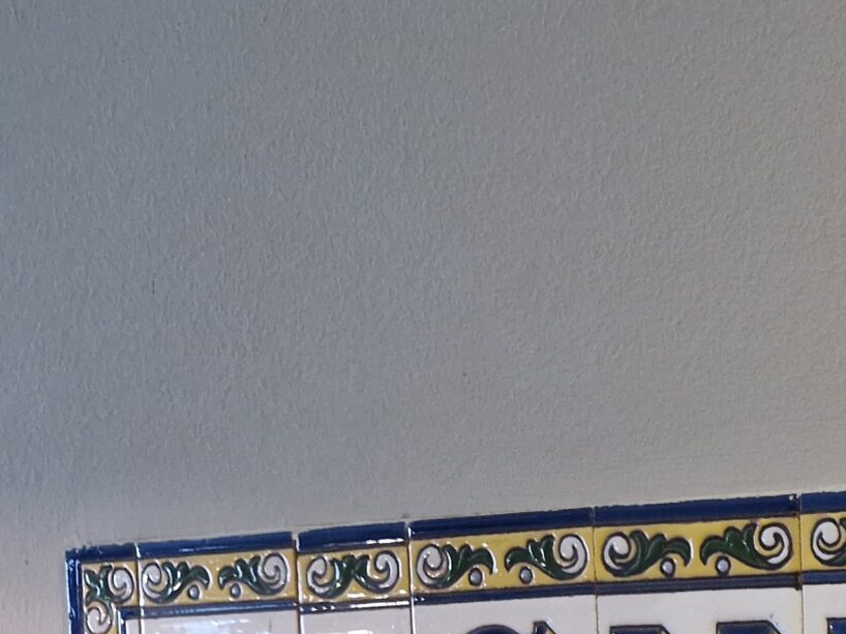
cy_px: 754
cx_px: 1190
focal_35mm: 72
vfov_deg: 19.3
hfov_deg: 23.0
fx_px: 1759
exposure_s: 1/100
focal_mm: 5.4
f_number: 1.8
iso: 500
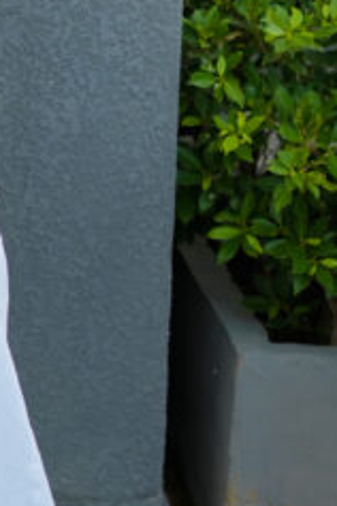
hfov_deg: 9.7
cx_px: -292
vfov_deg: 15.2
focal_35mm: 133
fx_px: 1867
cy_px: 41
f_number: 4
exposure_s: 1/160
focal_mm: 35
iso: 250
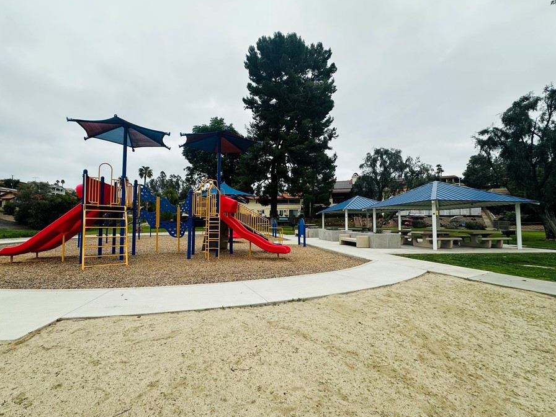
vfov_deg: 78.1
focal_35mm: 16
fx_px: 257
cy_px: 214
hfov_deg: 94.3
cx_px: 258
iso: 50
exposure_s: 1/1689
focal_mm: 2.22
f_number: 2.2
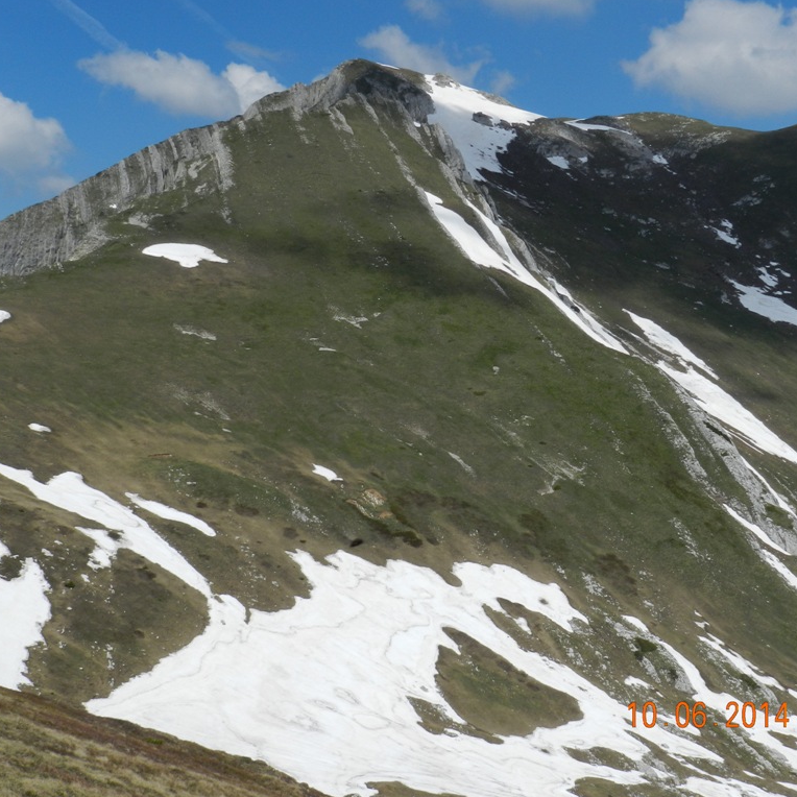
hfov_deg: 37.5
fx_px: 1172
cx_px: 419
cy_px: 397
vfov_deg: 37.6
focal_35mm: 45
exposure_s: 1/1500
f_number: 5.6
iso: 160
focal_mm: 6.7
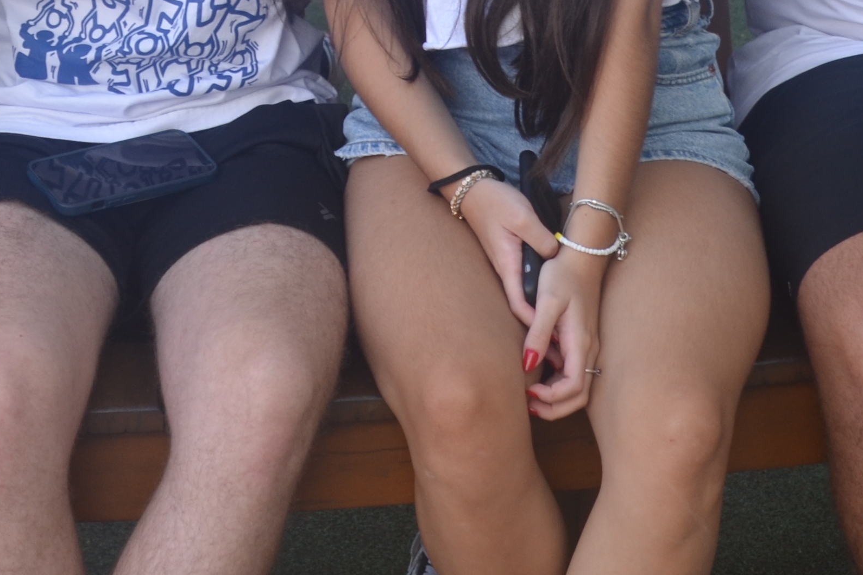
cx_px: 288
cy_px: -307
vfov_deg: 10.2
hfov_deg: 15.7
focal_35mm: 130
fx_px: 3116
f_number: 6.3
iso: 200
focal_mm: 28
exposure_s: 1/160
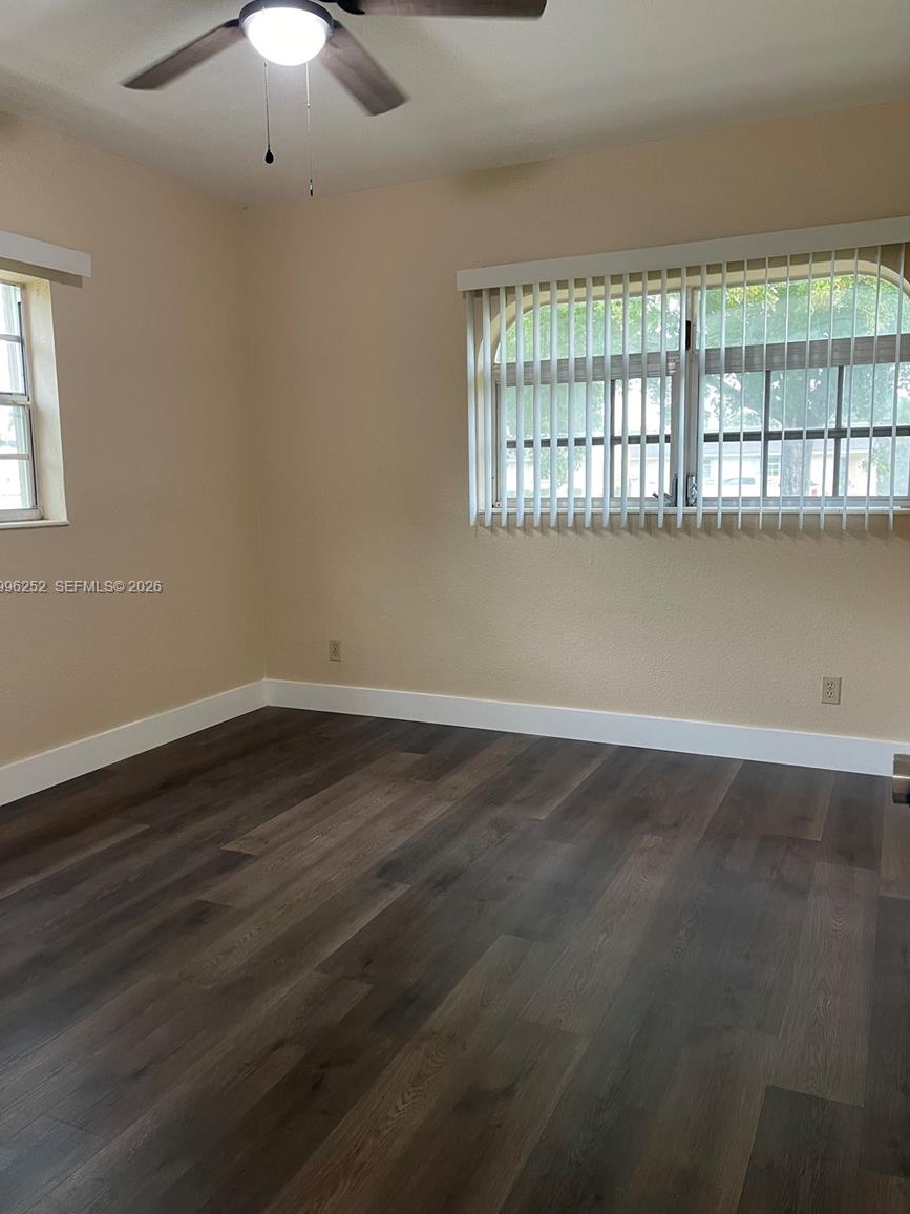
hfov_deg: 51.3
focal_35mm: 27
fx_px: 946
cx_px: 440
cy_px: 588
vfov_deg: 65.3
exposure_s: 1/60
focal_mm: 5.1
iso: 200
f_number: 1.6
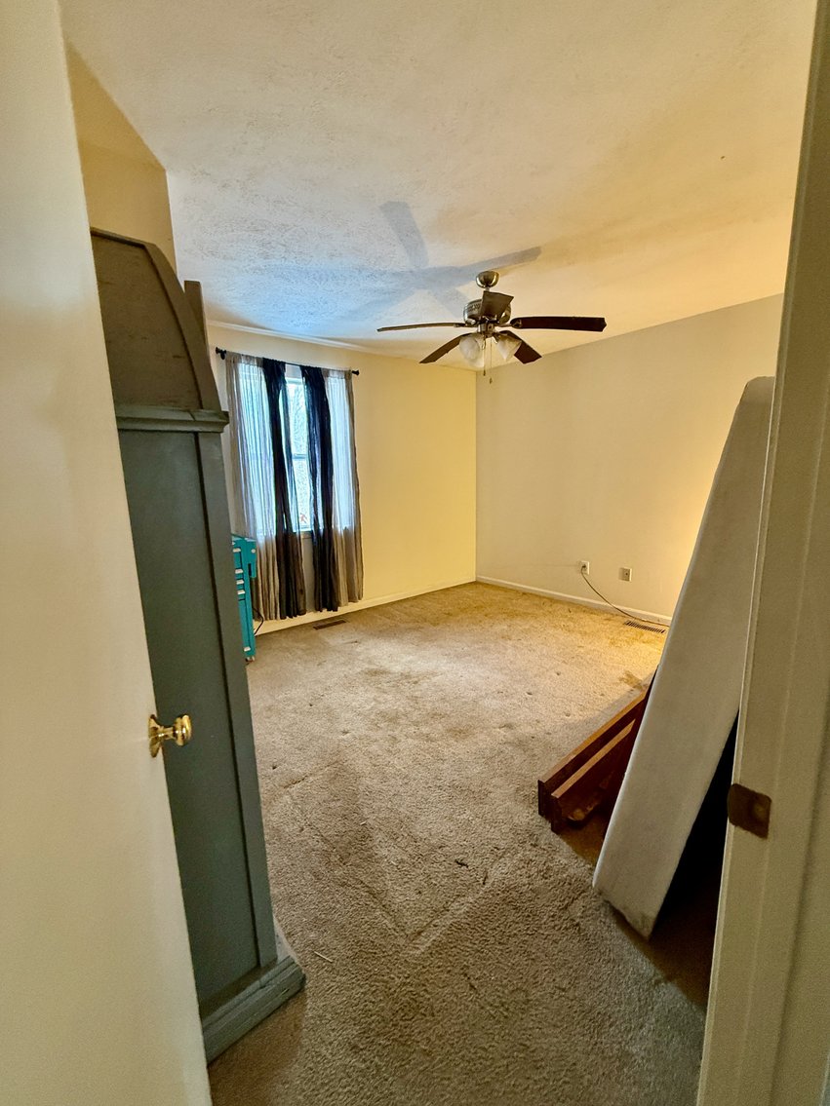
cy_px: 553
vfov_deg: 102.1
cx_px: 415
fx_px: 448
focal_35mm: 14
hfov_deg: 85.7
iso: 400
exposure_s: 1/60
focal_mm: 2.22
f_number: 2.2
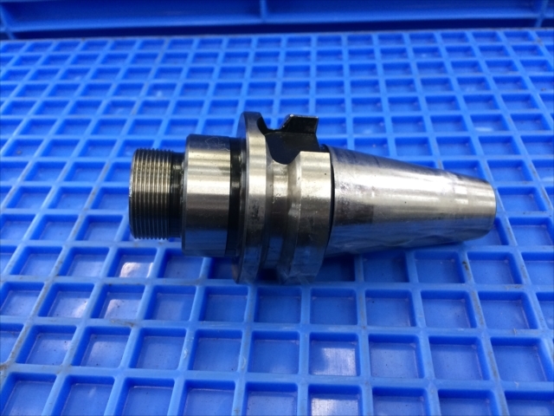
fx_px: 464
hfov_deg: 61.7
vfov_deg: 48.2
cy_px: 208
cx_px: 277
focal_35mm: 29
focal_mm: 4.15
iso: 100
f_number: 2.2
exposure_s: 1/30
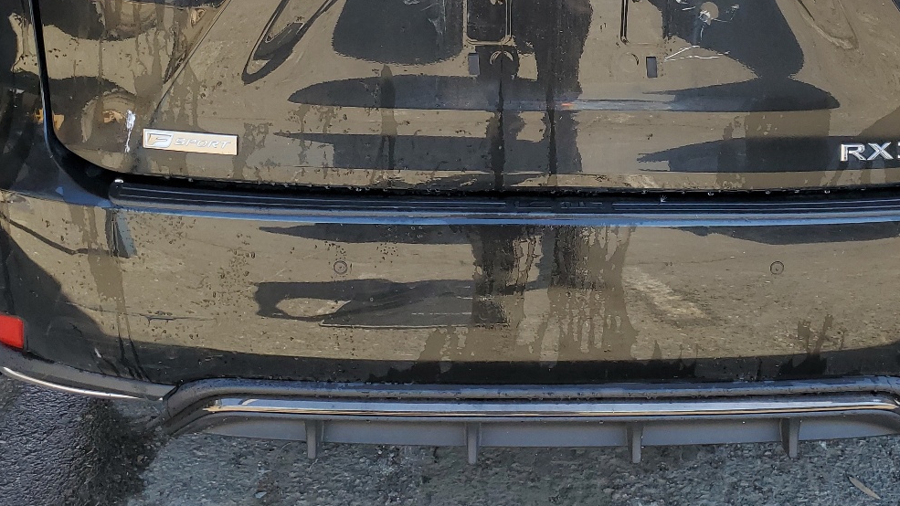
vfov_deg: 24.4
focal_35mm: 46
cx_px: 568
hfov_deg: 44.2
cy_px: -33
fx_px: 1098
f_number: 1.5
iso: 50
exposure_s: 1/500
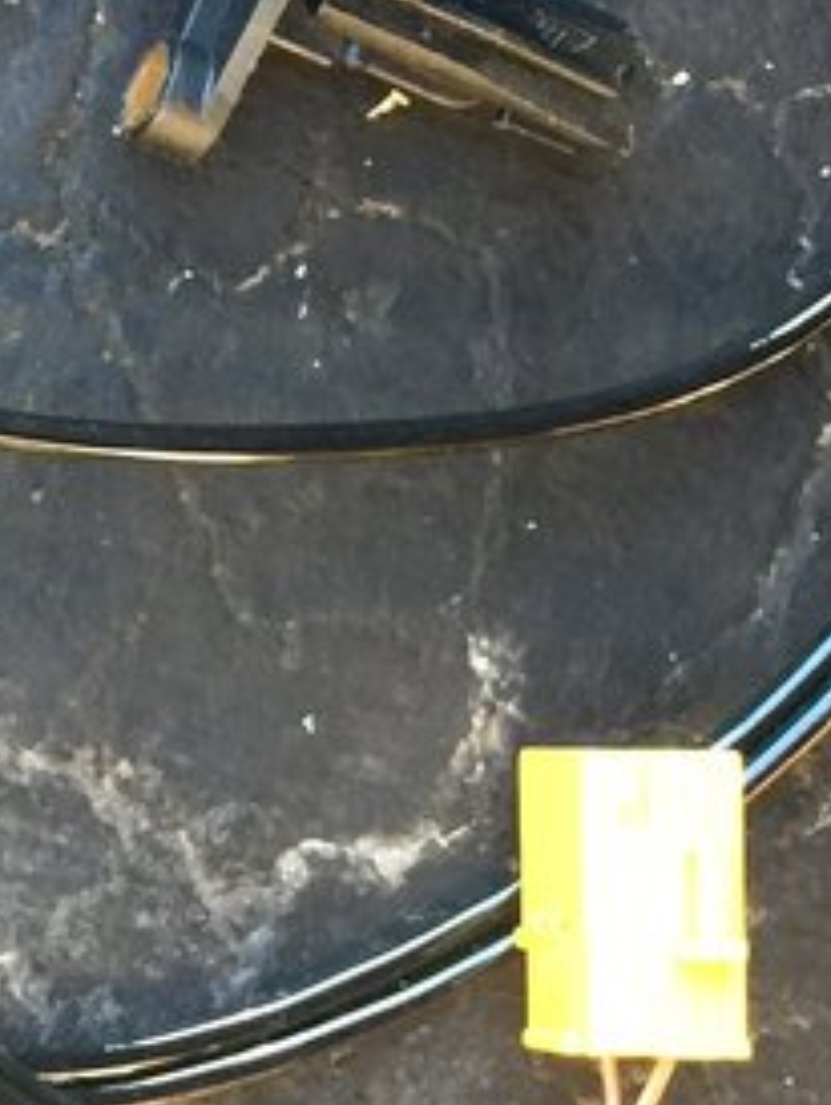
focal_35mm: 127
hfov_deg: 11.6
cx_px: 109
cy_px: -36
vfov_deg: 15.2
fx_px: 4059
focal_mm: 4.15
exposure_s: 1/30
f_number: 2.2
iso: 50
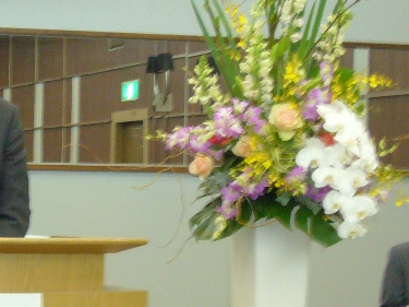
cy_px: 219
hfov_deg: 12.8
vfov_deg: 9.7
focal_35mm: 153
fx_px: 1807
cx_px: 19
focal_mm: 9.6
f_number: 4
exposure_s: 1/10
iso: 200
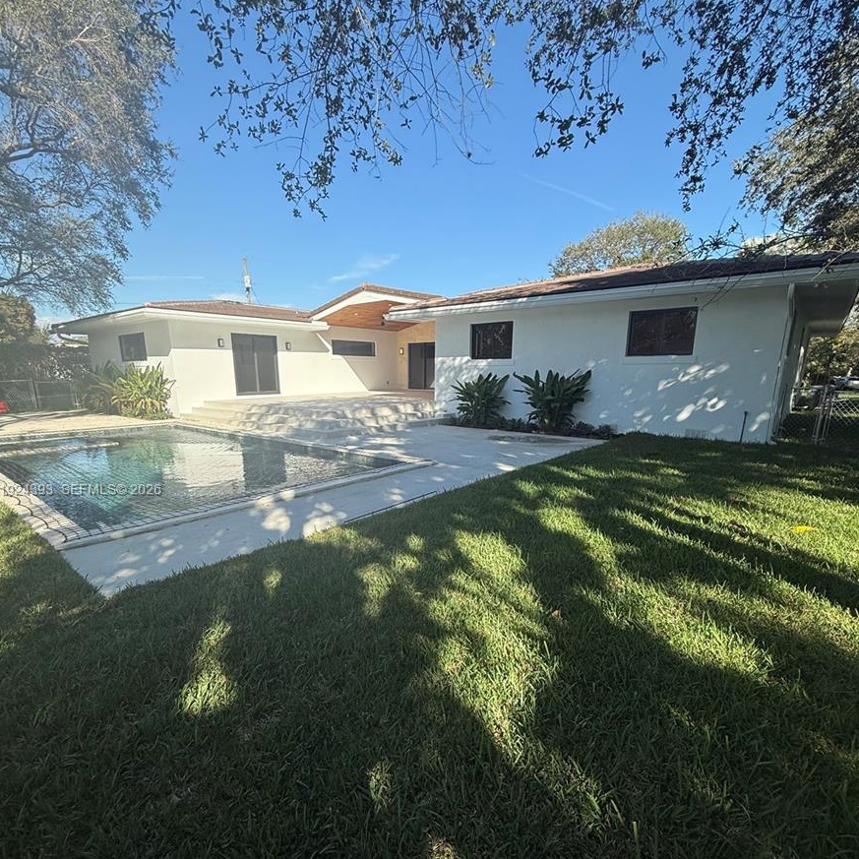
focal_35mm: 17
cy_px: 491
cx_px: 422
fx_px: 477
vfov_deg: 83.4
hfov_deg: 84.0
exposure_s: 1/1033
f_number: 2.2
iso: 50
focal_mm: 2.22
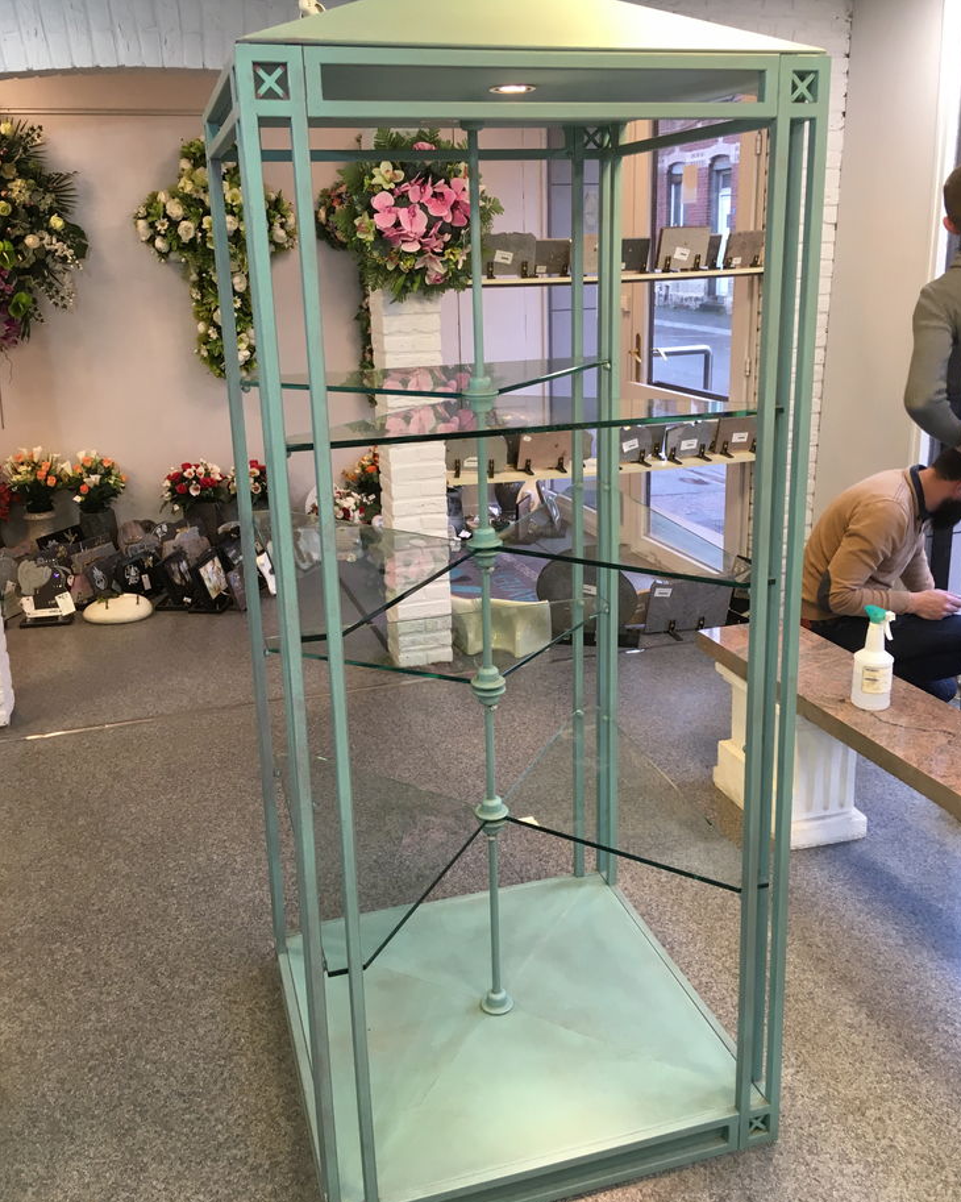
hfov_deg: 47.1
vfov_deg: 57.1
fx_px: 1102
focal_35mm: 31
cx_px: 492
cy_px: 552
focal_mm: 4.15
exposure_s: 1/33
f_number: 2.2
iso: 64
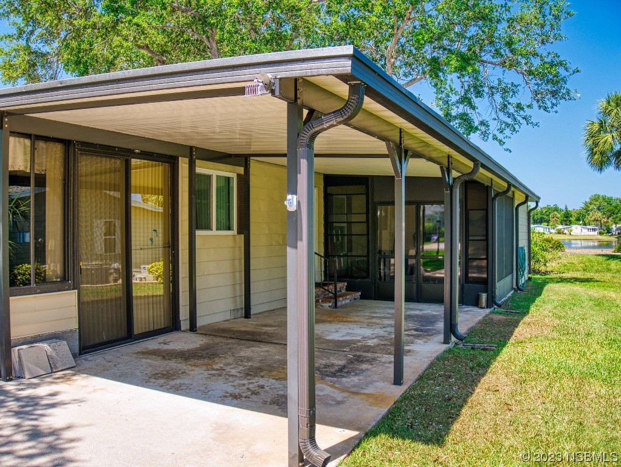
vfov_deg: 44.2
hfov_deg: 56.8
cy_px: 234
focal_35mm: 32
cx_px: 310
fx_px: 574
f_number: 8
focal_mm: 16
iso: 200
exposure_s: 1/160
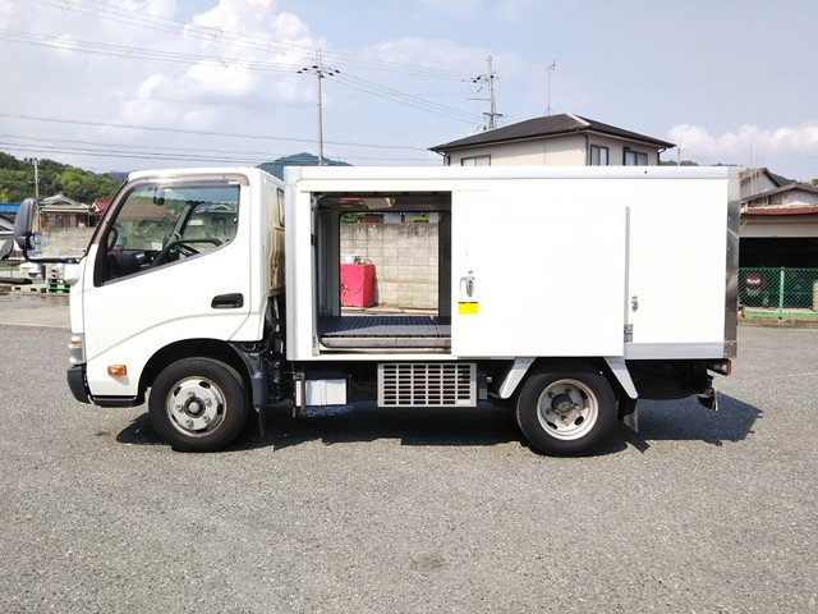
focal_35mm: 30
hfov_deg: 60.0
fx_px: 709
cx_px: 409
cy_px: 307
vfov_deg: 46.8
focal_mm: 4
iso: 20
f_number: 2.2
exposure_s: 1/813
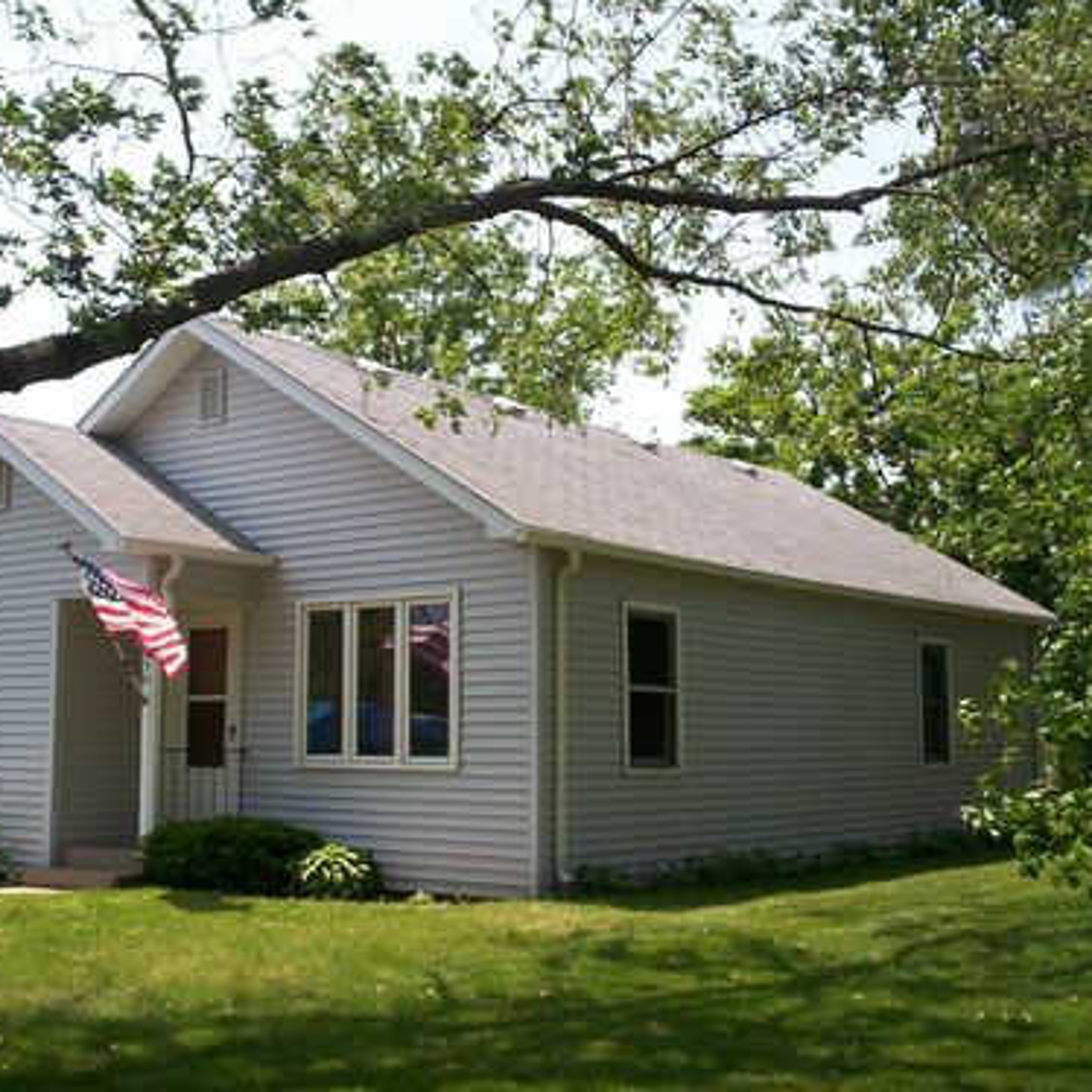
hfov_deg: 37.5
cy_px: 545
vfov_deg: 37.6
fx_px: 1606
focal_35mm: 45
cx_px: 476
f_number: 4.5
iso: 100
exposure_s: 1/505
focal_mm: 4.99
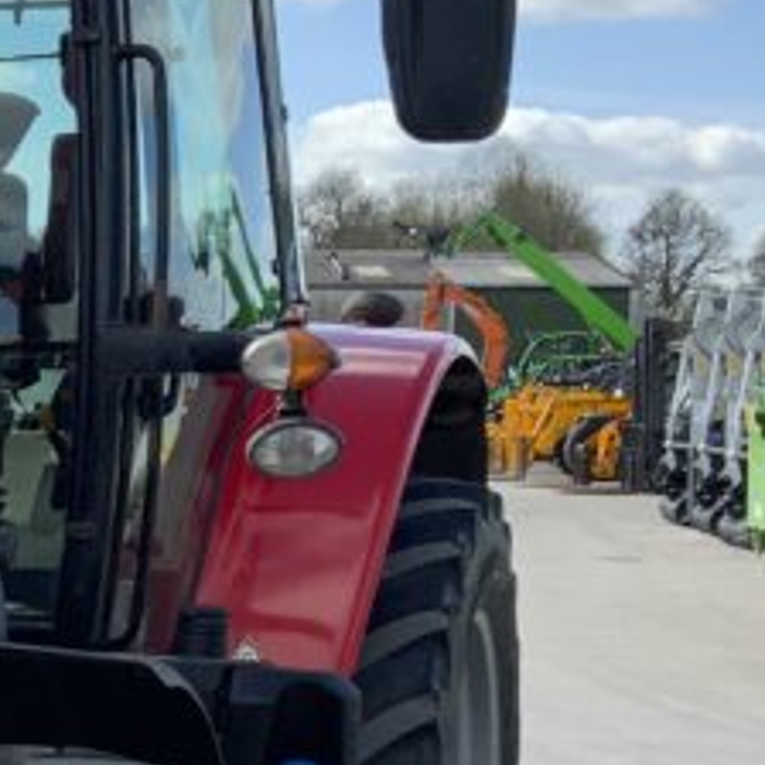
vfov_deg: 14.6
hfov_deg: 14.3
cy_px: 772
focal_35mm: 117
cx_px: -232
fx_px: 2925
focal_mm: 3
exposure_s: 1/1055
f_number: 1.8
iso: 16
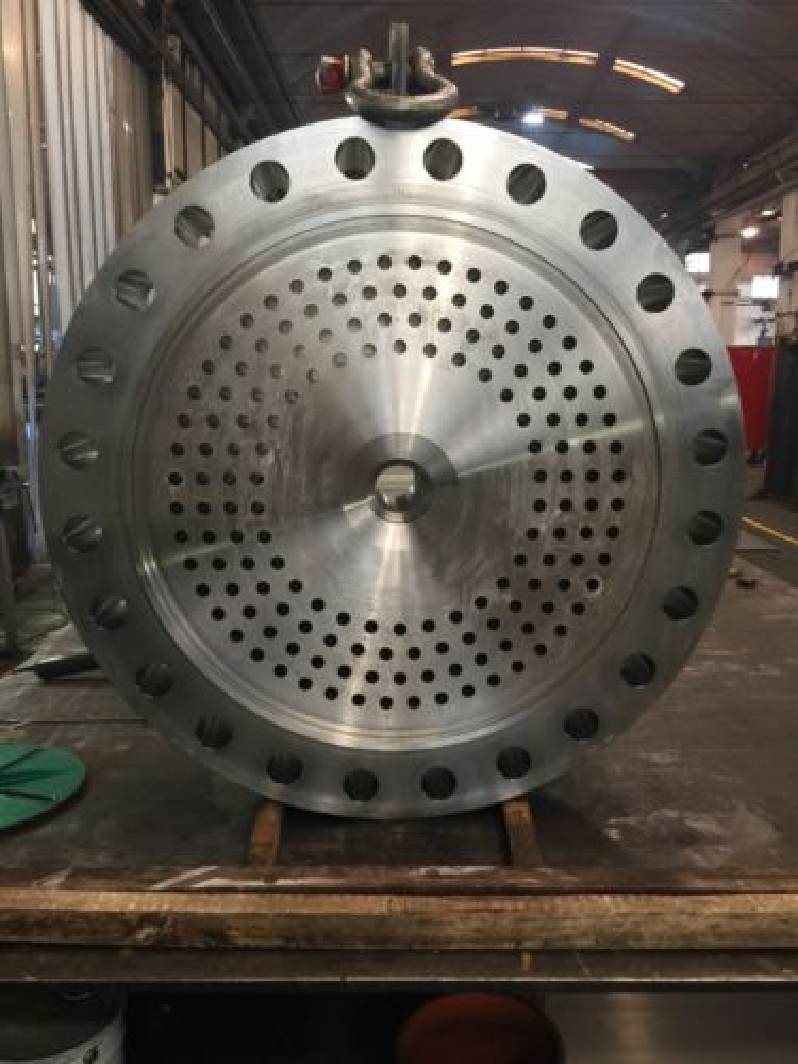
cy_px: 532
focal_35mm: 29
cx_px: 399
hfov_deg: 48.2
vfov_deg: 61.7
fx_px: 891
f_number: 2.2
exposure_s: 1/17
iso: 64
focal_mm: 4.15
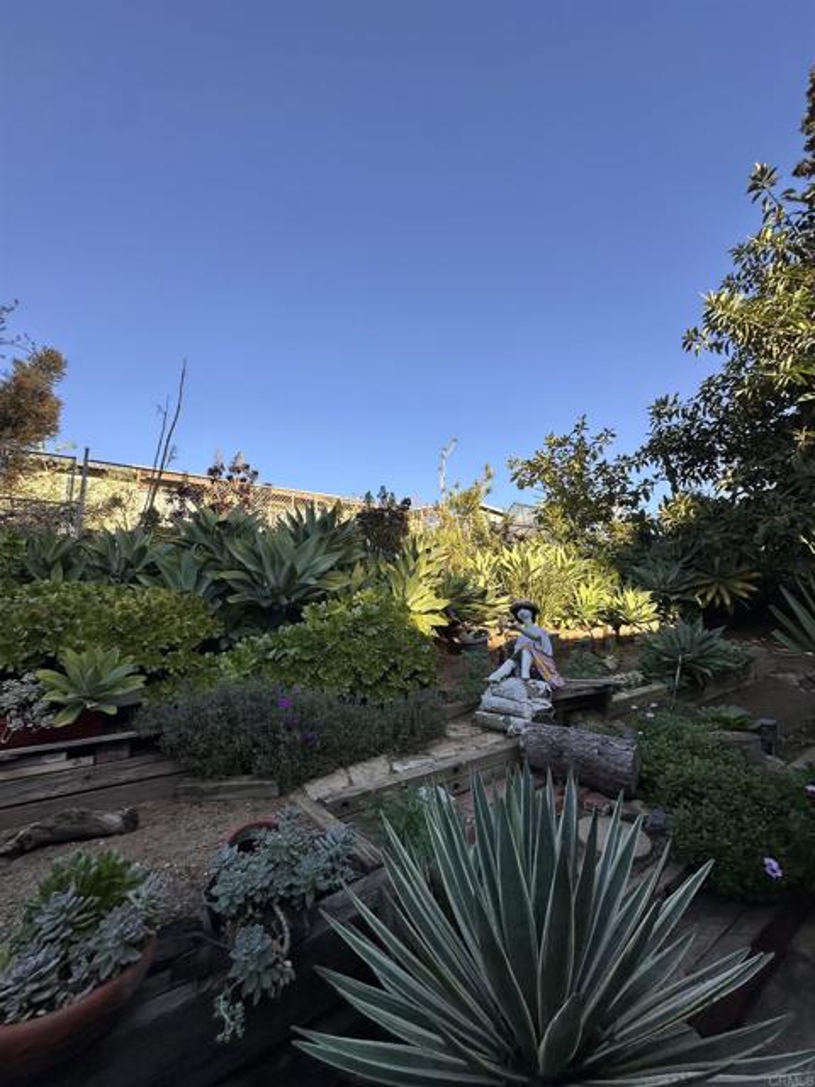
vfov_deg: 102.1
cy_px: 544
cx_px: 408
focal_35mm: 14
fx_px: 439
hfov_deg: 85.7
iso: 40
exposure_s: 1/442
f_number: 2.2
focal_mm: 2.22
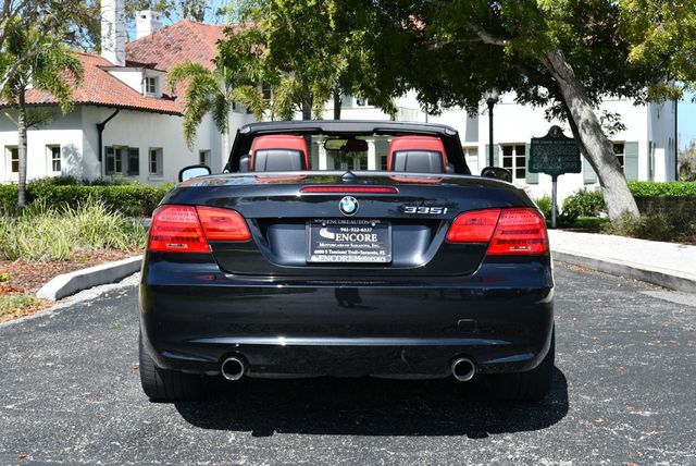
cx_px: 348
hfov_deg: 31.4
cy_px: 233
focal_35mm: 64
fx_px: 1238
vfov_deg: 21.3
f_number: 8
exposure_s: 1/250
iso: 140
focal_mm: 32
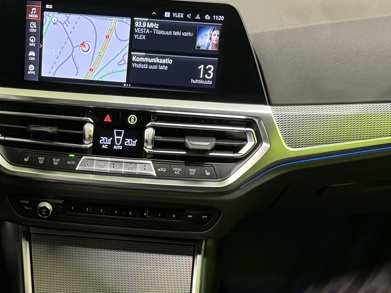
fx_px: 802
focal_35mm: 71
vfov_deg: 19.5
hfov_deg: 27.0
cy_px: 356
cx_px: 91
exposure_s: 1/51
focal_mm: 6.76
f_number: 1.78
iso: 800
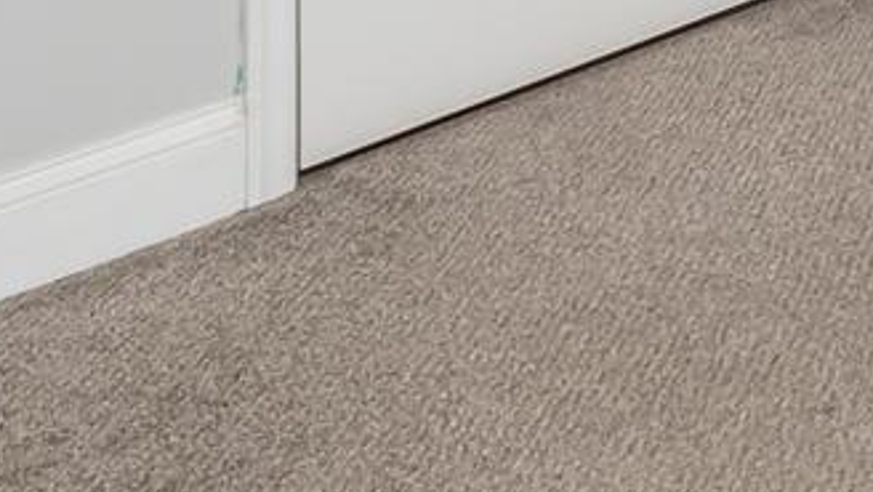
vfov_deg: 10.2
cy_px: -823
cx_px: 1666
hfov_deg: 17.0
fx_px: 2270
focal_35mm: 98
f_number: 9
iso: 320
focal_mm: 15
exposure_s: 1/20
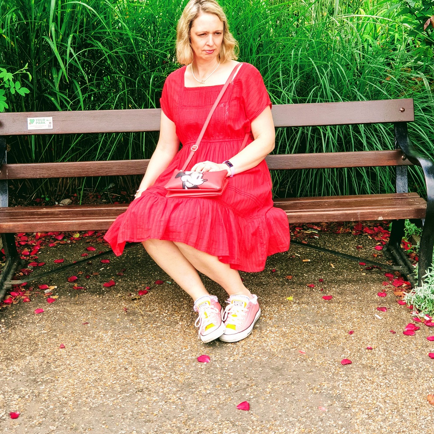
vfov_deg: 27.7
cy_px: 191
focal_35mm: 62
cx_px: 215
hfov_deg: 27.7
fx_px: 879
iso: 25
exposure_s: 1/246
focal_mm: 6
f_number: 2.4
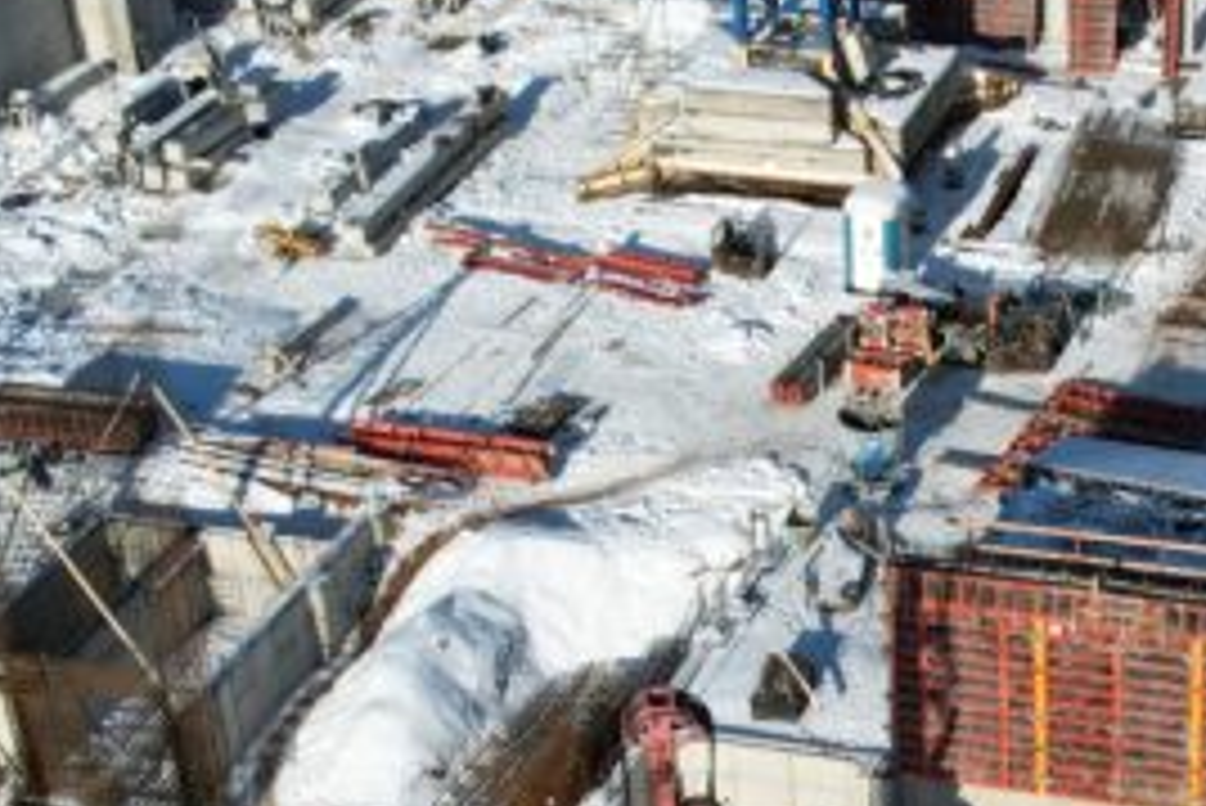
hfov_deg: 23.7
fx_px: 2815
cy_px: 606
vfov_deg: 16.2
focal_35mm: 84
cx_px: 999
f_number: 2.8
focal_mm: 8.38
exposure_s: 1/2500
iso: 100
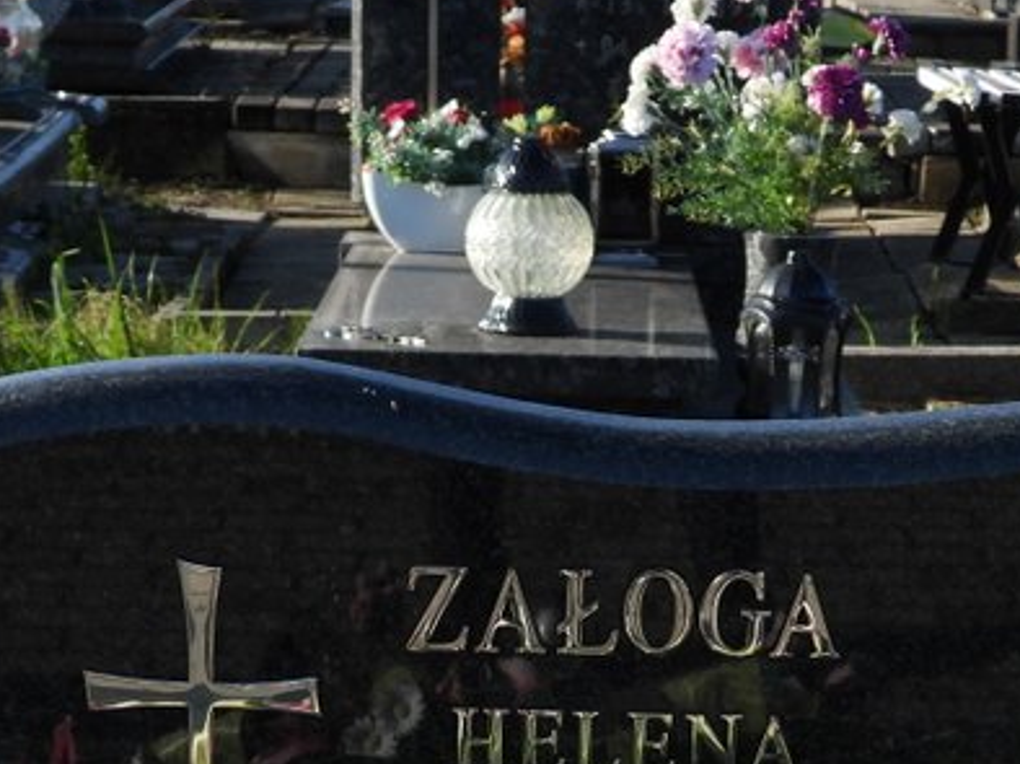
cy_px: 961
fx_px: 3828
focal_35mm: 130
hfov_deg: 15.2
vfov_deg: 11.1
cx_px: 476
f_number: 3.2
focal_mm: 9
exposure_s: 1/640
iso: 100
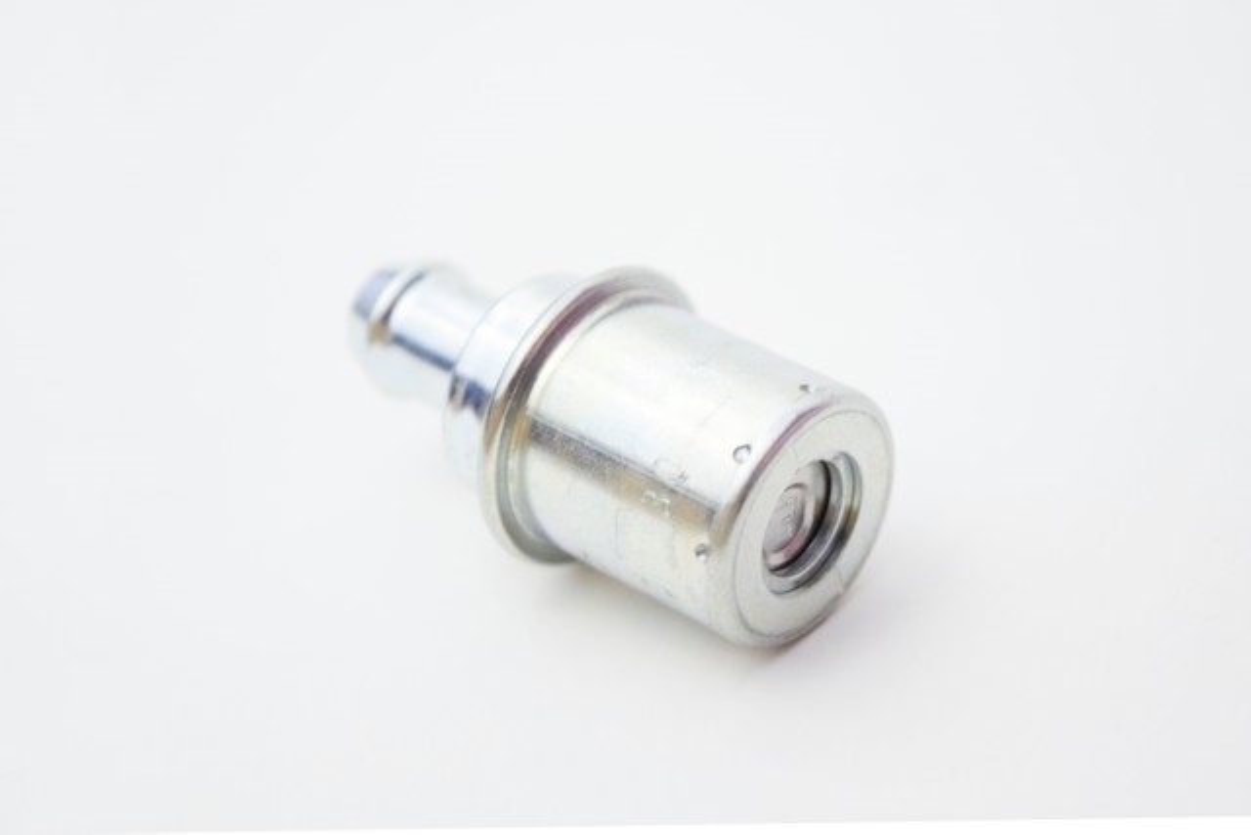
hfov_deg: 24.6
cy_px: 418
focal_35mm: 82
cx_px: 626
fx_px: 2867
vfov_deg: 16.6
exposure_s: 1/60
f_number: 5.6
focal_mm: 55
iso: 1000
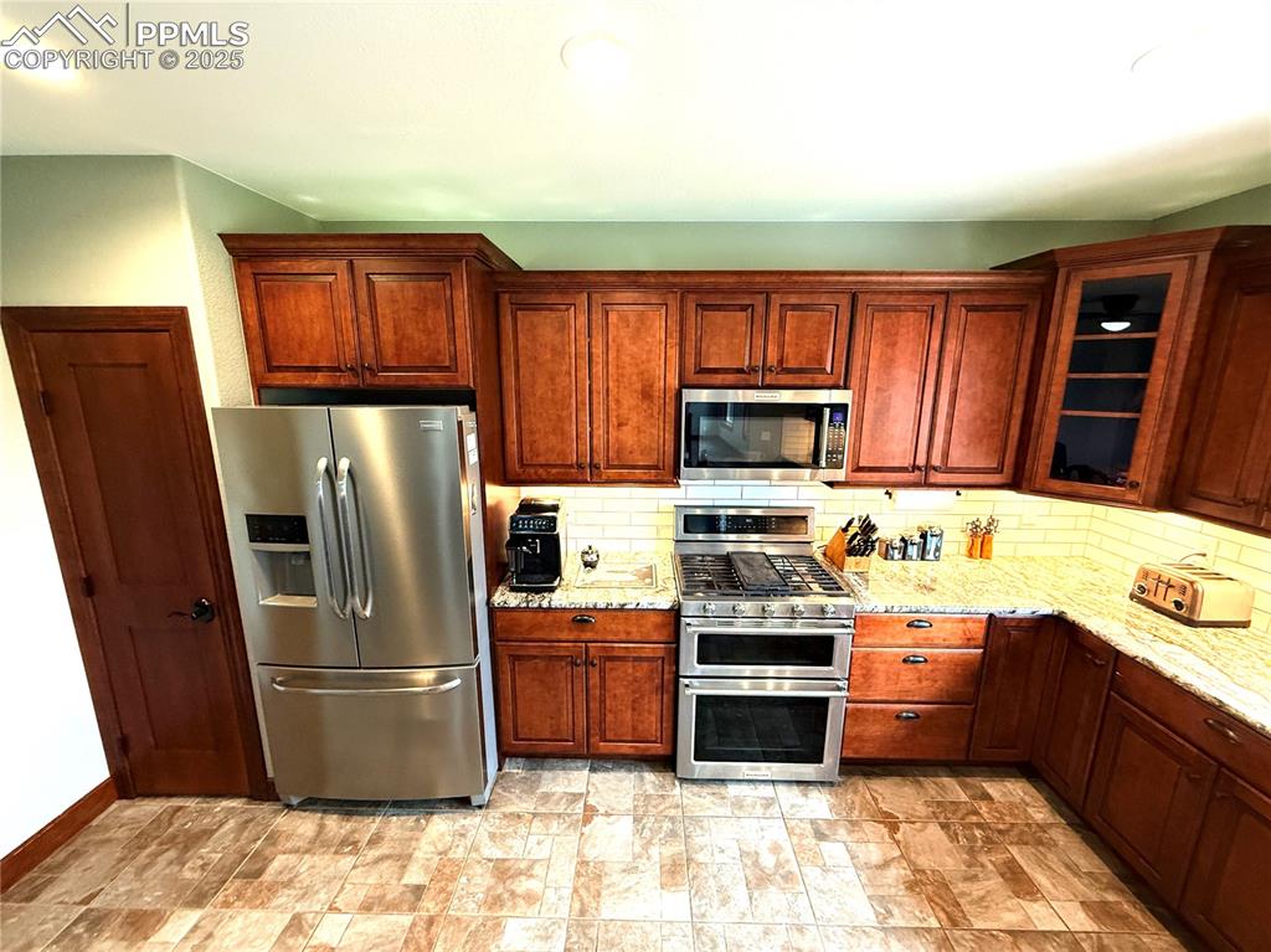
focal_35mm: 14
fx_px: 514
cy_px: 476
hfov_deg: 102.1
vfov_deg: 85.6
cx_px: 636
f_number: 2.2
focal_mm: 2.22
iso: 400
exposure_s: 1/60
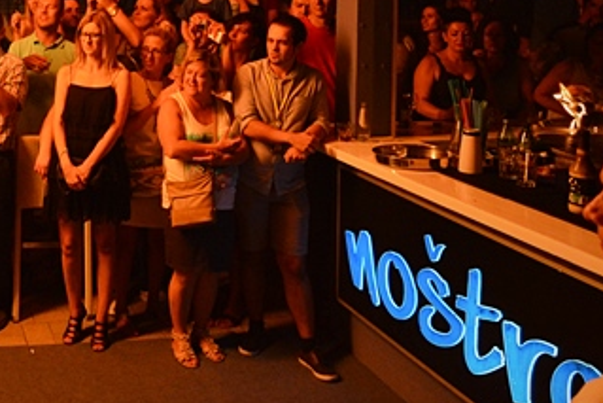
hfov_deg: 37.2
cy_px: -7
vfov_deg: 26.5
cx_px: 13
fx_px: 804
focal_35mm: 48
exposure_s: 1/500
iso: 2500
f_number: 5.6
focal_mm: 17
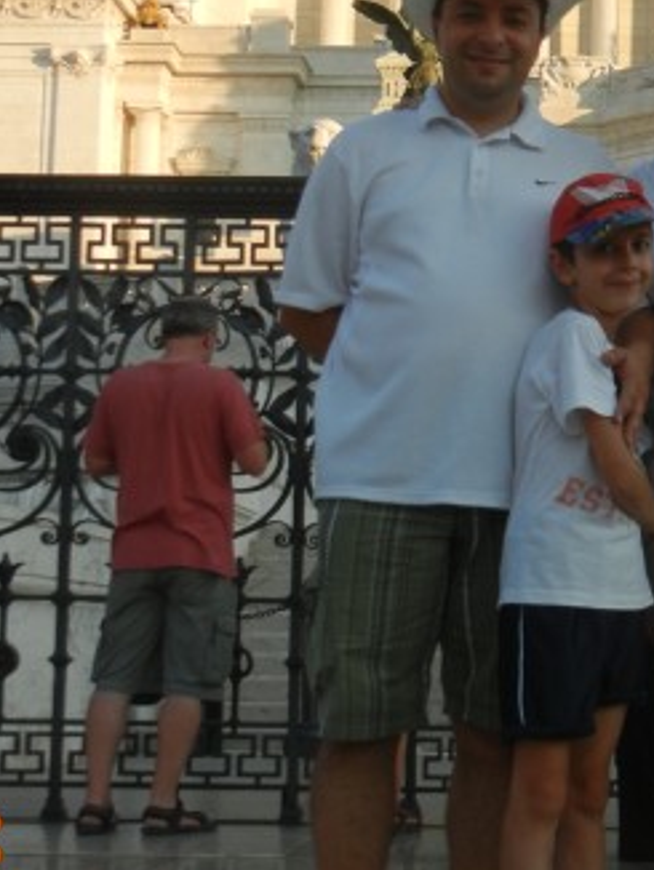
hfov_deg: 18.2
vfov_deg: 24.4
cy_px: 414
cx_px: 585
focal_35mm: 80
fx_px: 2013
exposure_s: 1/478
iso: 160
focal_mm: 6.2
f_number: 3.6
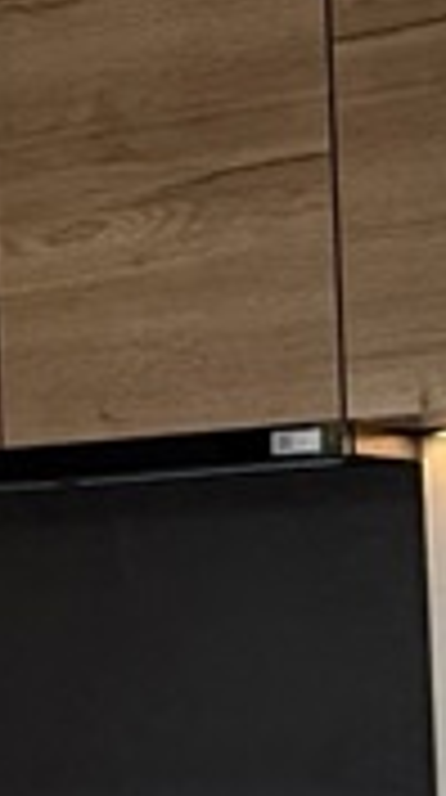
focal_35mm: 138
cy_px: 760
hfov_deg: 8.2
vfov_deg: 15.4
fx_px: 2914
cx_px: -509
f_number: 2.2
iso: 160
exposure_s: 1/99
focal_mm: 2.22
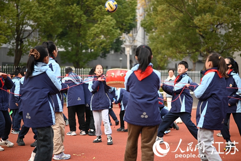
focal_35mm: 84
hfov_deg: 24.2
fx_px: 562
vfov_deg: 16.3
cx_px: 120
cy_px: 80
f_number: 1.7
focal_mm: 56
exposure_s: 1/1600
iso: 200
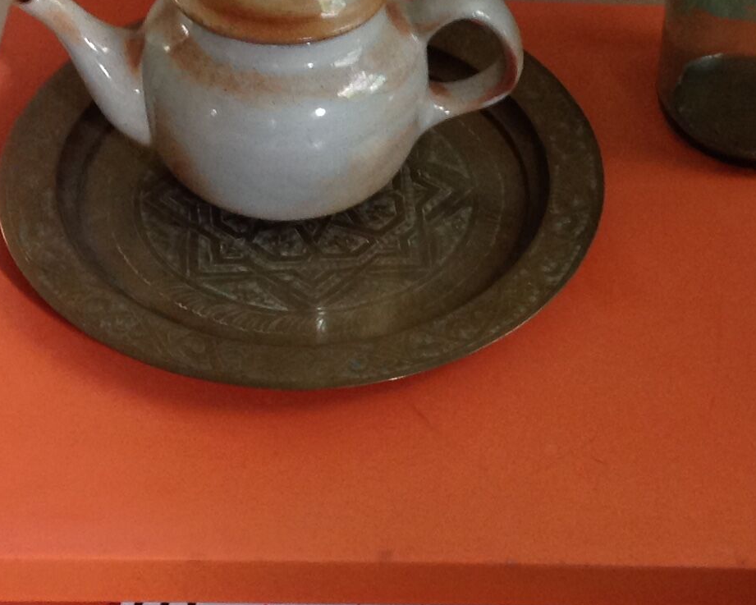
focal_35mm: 96
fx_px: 2148
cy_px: 246
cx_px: 544
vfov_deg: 16.0
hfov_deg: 19.8
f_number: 2.4
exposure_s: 1/15
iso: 125
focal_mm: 4.28
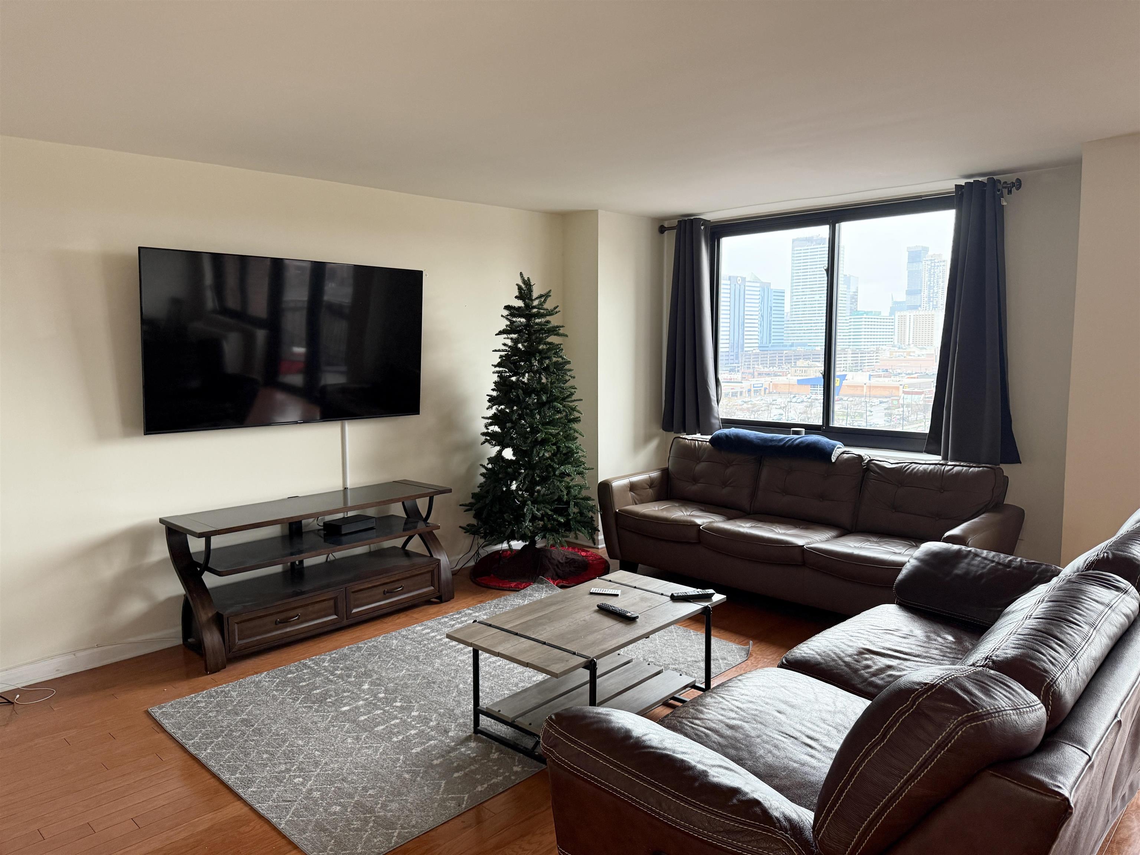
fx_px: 790
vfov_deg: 56.8
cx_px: 570
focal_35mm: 24
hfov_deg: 71.6
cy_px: 428
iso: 250
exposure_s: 1/60
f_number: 1.78
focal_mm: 6.76
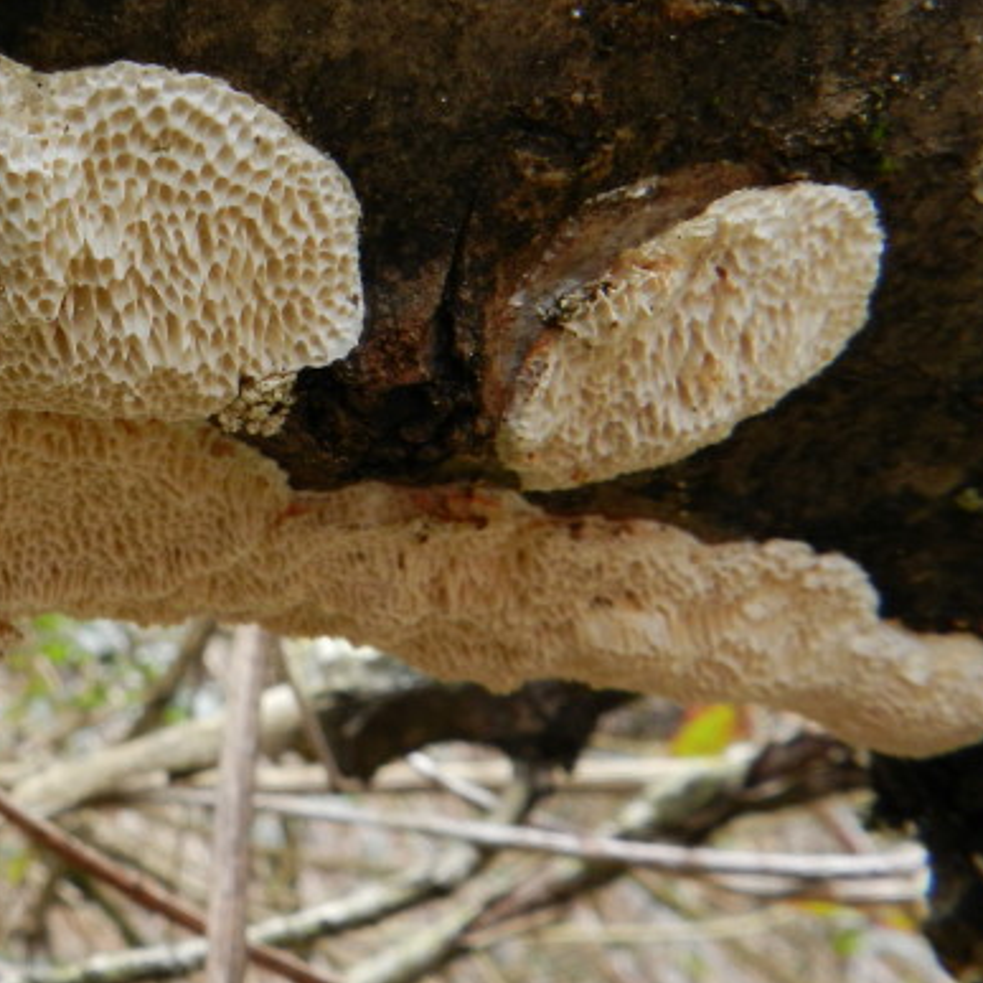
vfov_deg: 39.6
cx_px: 43
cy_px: 330
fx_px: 1349
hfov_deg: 36.7
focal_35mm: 42
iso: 160
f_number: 4.5
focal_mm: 4
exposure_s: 1/25
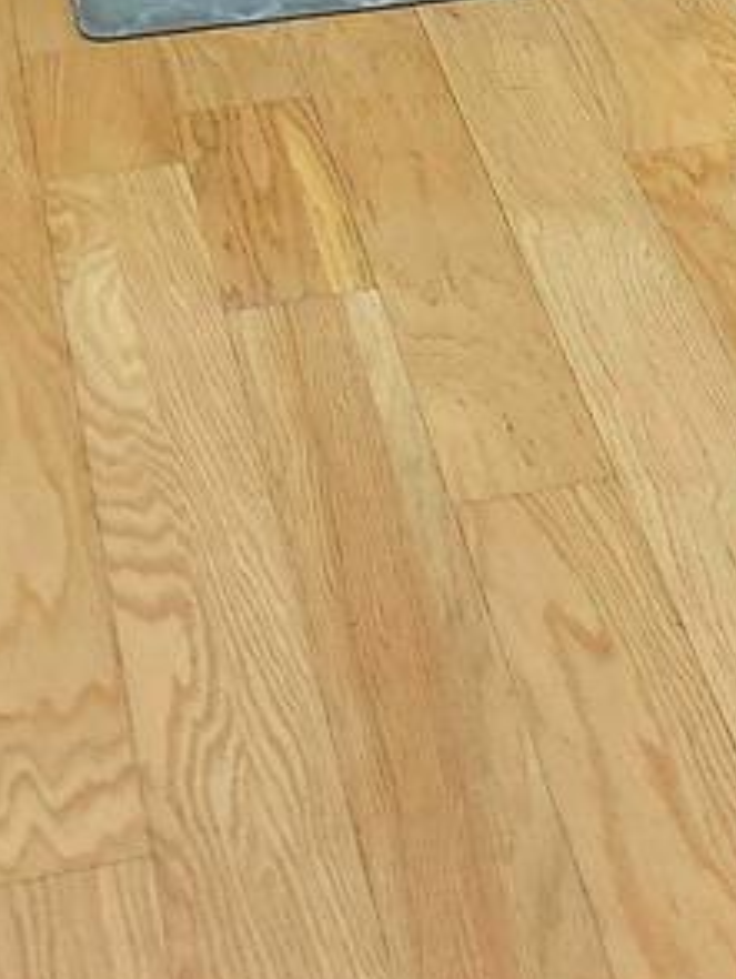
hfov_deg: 12.0
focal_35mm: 120
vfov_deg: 14.7
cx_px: 996
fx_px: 3397
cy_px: -679
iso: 400
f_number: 1.7
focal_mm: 6.3
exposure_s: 1/24
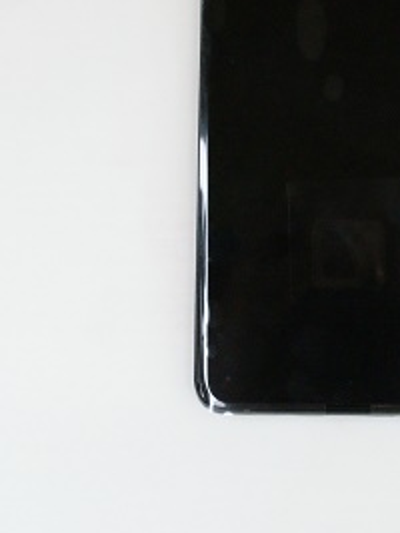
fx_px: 1697
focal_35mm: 110
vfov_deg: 17.7
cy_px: 95
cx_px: 341
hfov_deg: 13.4
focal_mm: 35
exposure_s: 1/160
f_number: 5.6
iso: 1600
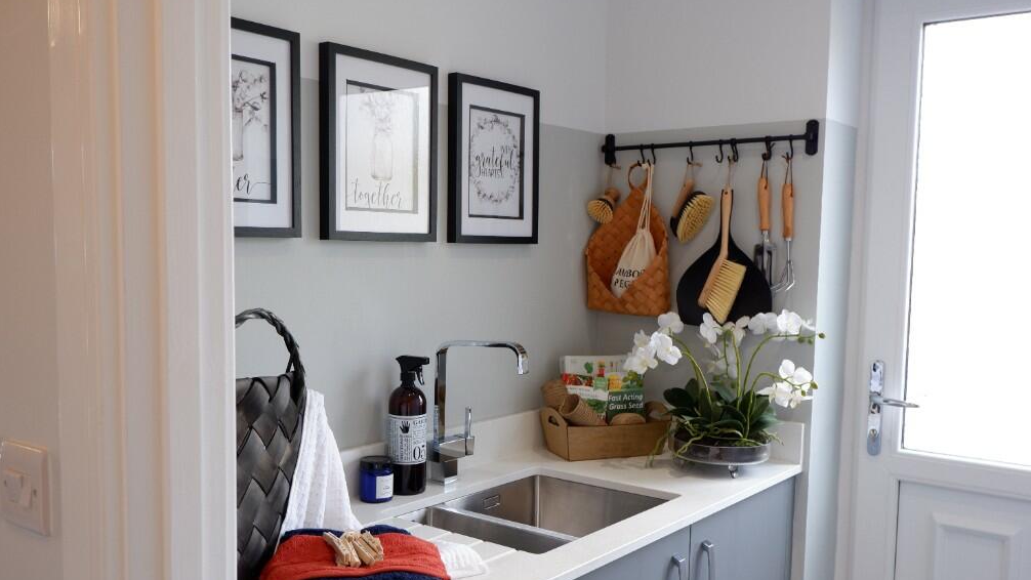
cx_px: 523
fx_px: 875
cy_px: 337
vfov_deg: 36.6
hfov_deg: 61.0
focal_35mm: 32
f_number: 4.2
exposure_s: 1/60
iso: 320
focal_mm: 20.9
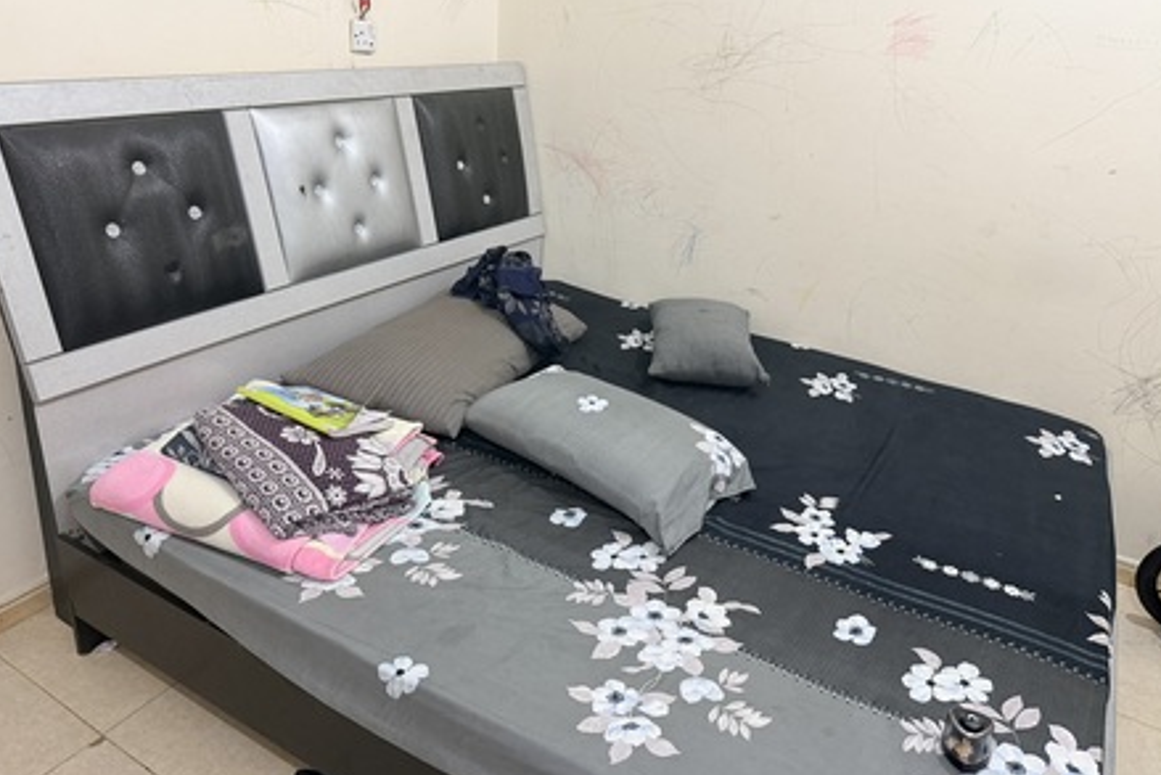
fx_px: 839
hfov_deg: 69.4
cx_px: 578
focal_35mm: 26
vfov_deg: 49.5
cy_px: 353
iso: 320
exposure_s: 1/60
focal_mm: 6.76
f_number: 1.78
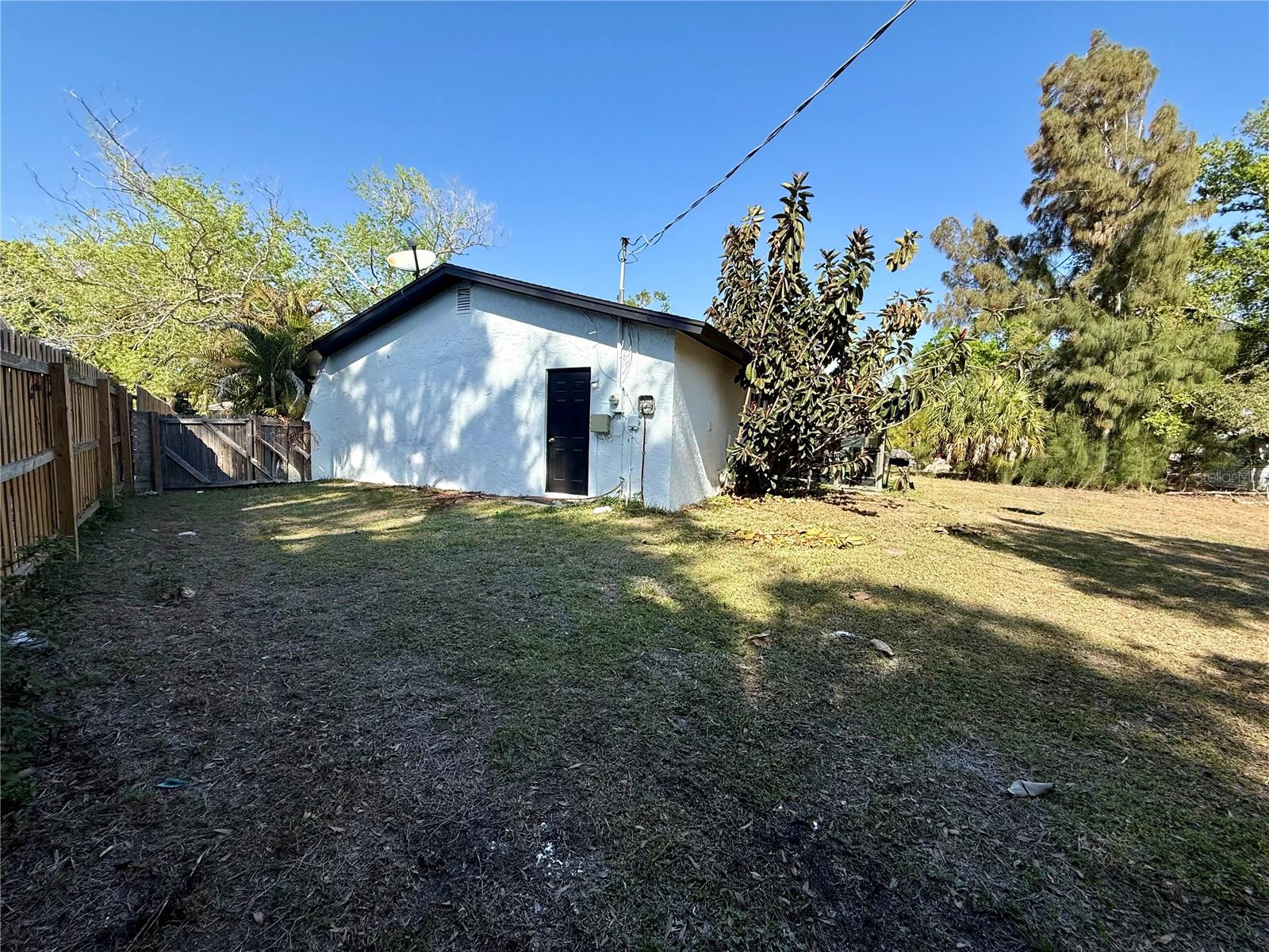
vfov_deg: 85.7
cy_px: 476
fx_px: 513
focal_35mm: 14
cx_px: 634
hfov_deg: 102.1
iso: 64
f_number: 2.2
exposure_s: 1/1259
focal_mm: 2.22
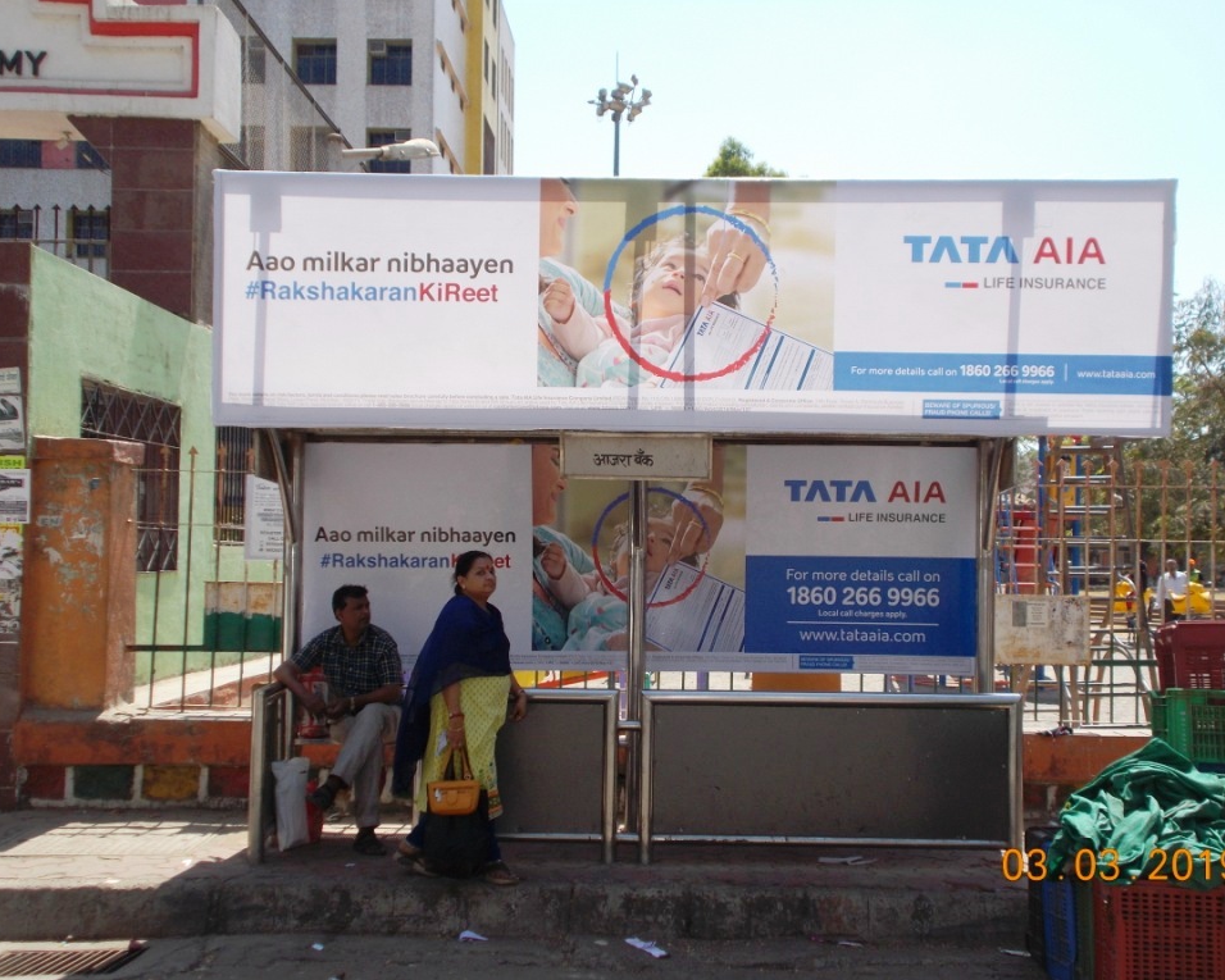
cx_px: 652
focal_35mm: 46
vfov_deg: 32.8
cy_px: 489
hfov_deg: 40.3
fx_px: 1668
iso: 80
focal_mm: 7.9
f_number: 4.2
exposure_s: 1/400
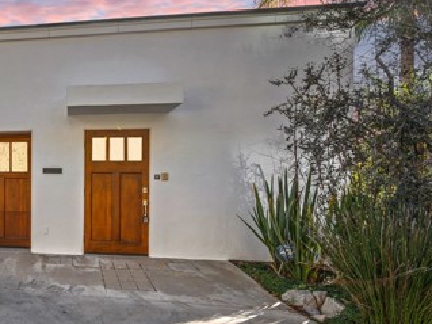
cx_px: 18
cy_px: 213
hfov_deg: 53.9
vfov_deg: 50.5
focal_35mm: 27
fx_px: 337
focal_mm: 14
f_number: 8
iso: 100
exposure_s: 1/25
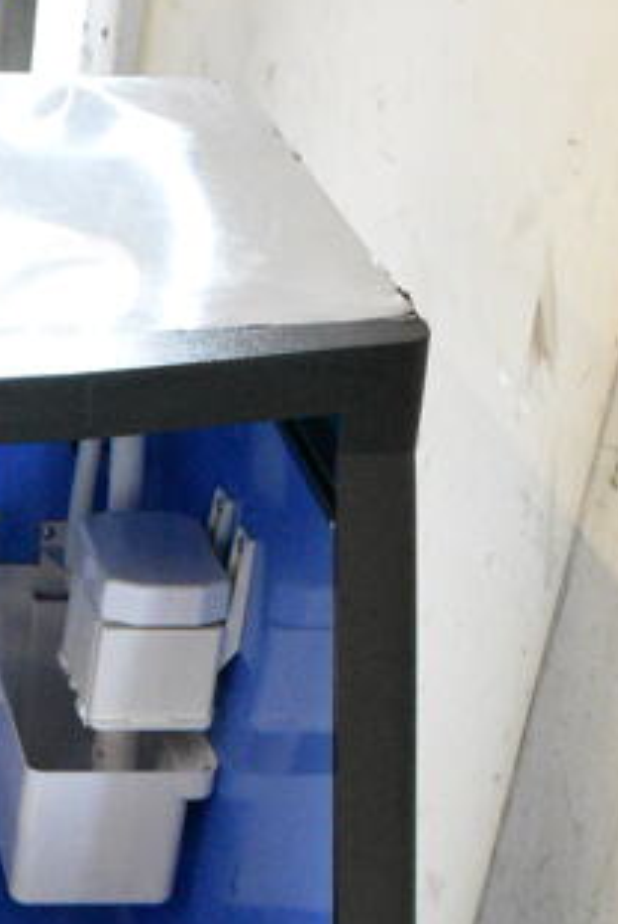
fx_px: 2376
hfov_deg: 14.0
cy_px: 1056
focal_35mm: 92
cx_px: -261
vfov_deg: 20.8
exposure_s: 1/200
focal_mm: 21
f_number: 7.1
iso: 6400
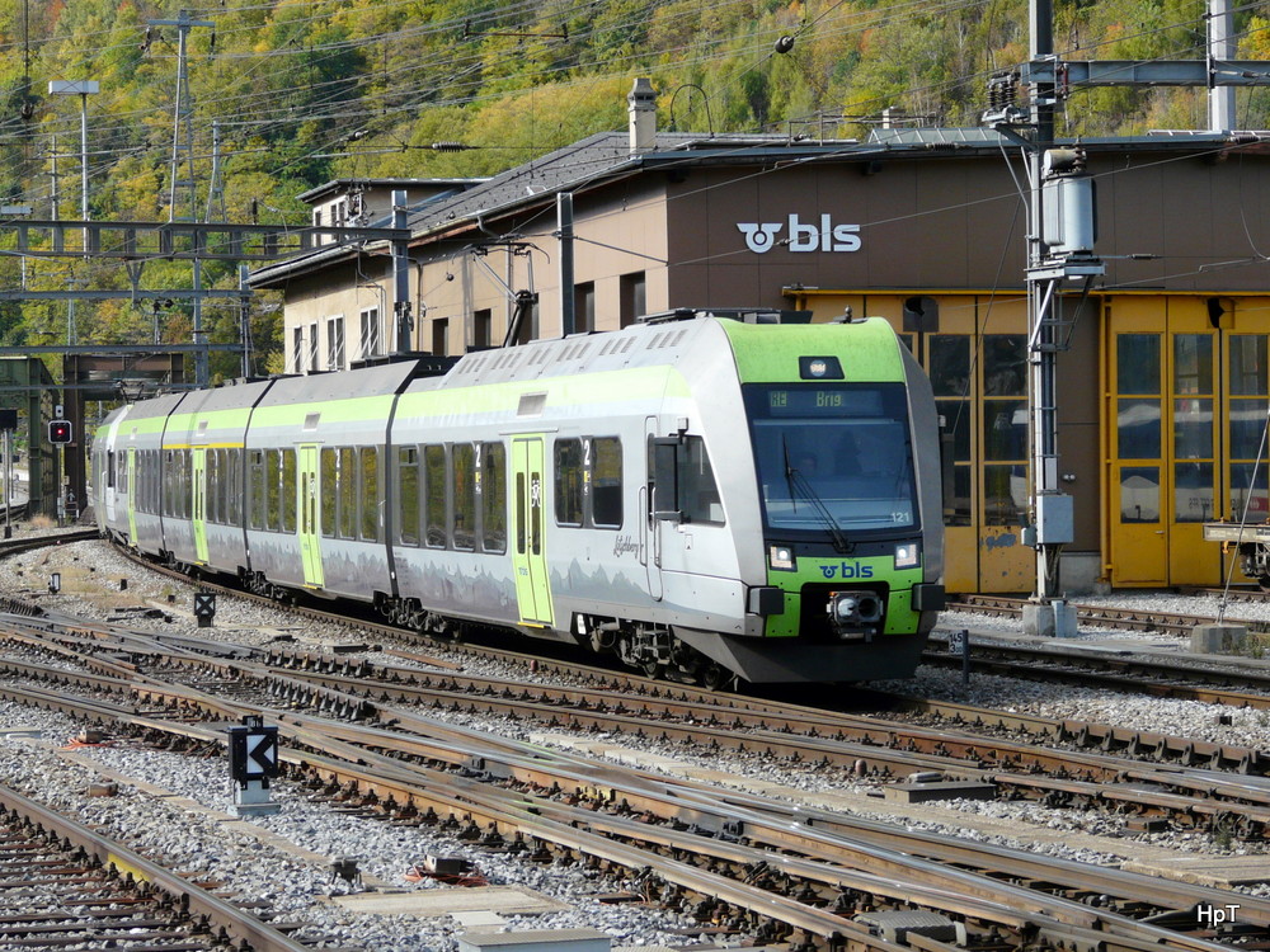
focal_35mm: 99
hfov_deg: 19.8
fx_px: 3632
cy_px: 476
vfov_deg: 14.9
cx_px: 635
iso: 100
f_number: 4
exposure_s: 1/320
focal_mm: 16.2
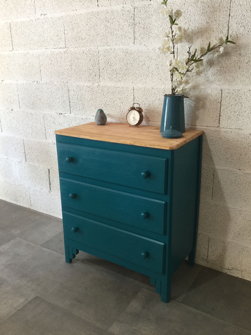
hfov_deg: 45.4
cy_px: 168
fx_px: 300
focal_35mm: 31
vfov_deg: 58.4
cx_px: 126
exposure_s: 1/33
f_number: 2.4
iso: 125
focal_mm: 3.3
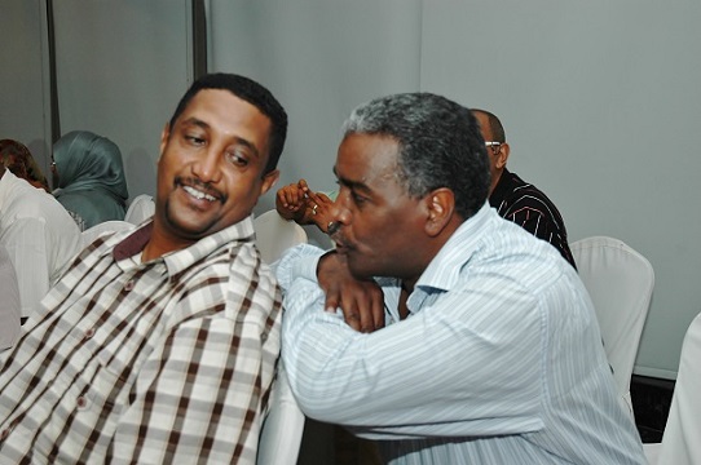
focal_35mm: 51
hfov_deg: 38.9
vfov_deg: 26.4
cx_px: 350
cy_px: 232
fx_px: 992
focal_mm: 34
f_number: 4.8
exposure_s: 1/60
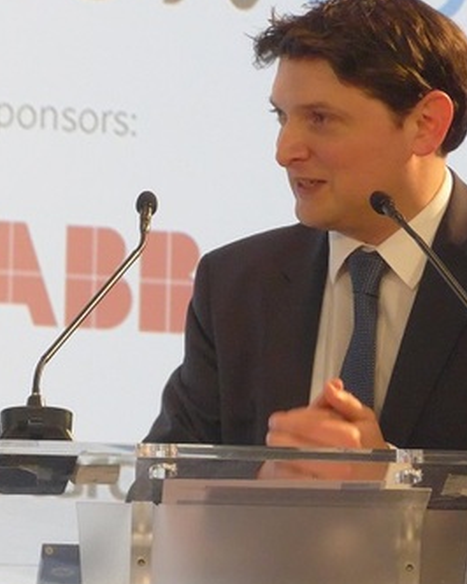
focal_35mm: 282
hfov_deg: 5.5
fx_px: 4877
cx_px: 255
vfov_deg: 6.9
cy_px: 454
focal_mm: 25.7
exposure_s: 1/30
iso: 800
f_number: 5.3
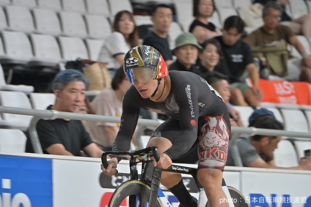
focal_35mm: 370
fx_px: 3196
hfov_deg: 5.6
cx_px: 156
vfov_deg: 3.7
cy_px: 104
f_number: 8
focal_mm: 370
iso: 3600
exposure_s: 1/400
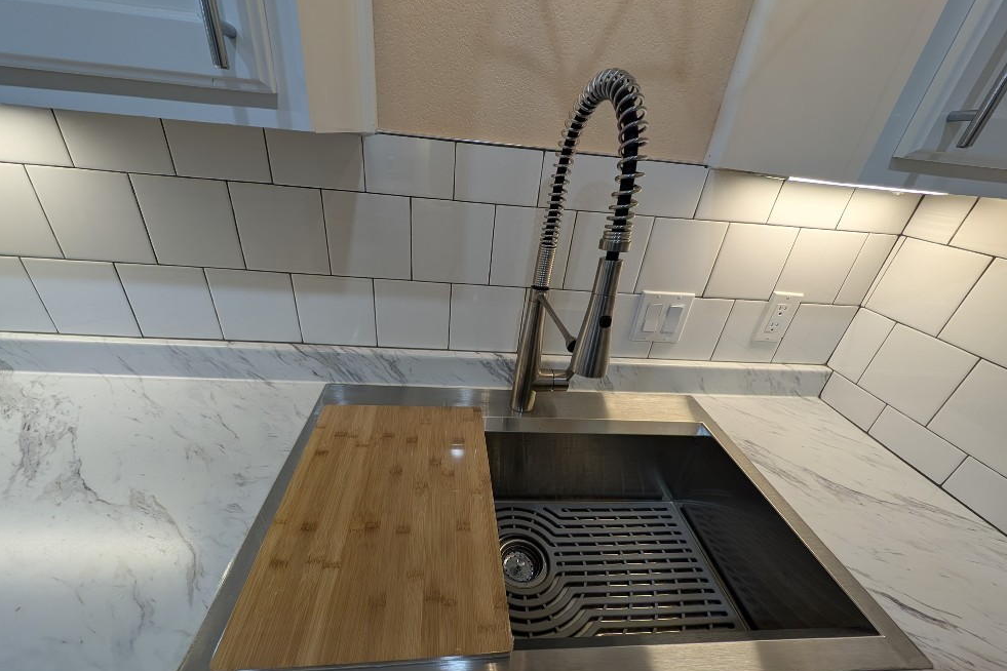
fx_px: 364
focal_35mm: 13
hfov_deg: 108.3
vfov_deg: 85.1
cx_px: 488
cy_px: 373
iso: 46
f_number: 1.95
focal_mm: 2.23
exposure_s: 1/120
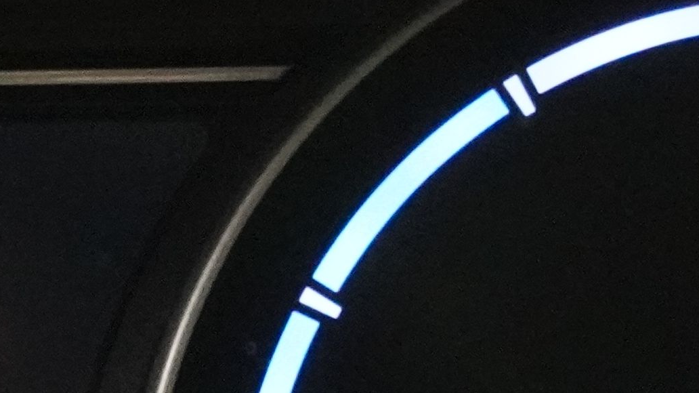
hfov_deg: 8.0
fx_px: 4912
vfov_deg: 4.6
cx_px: -370
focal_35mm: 265
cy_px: 504
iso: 6400
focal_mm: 29
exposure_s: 1/50
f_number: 4.5
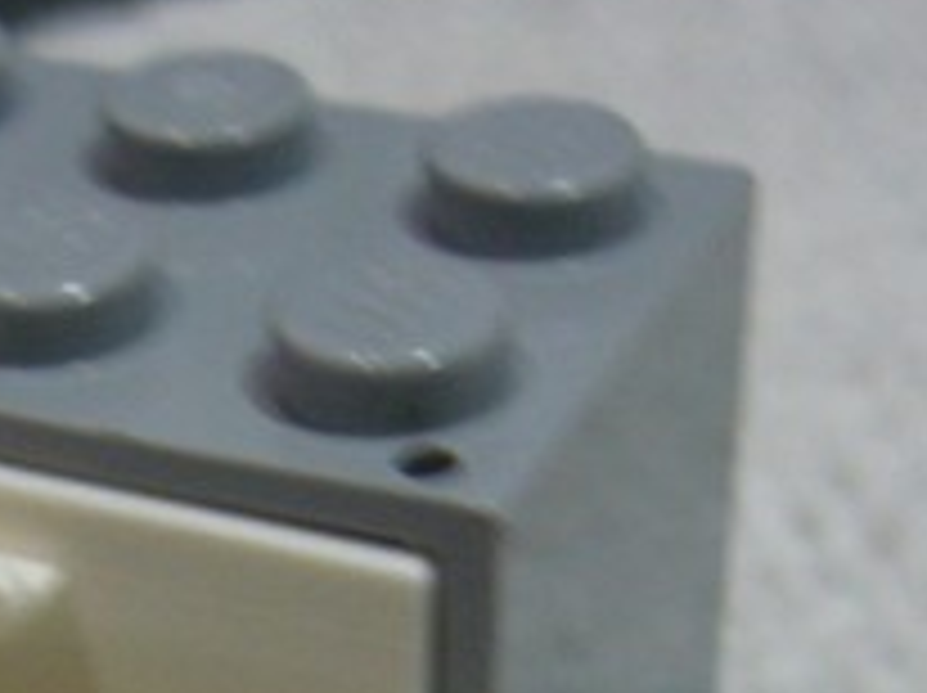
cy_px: 796
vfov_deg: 13.2
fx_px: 2916
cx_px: 27
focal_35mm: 109
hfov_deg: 17.7
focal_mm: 5.8
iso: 200
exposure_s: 1/10
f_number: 2.8
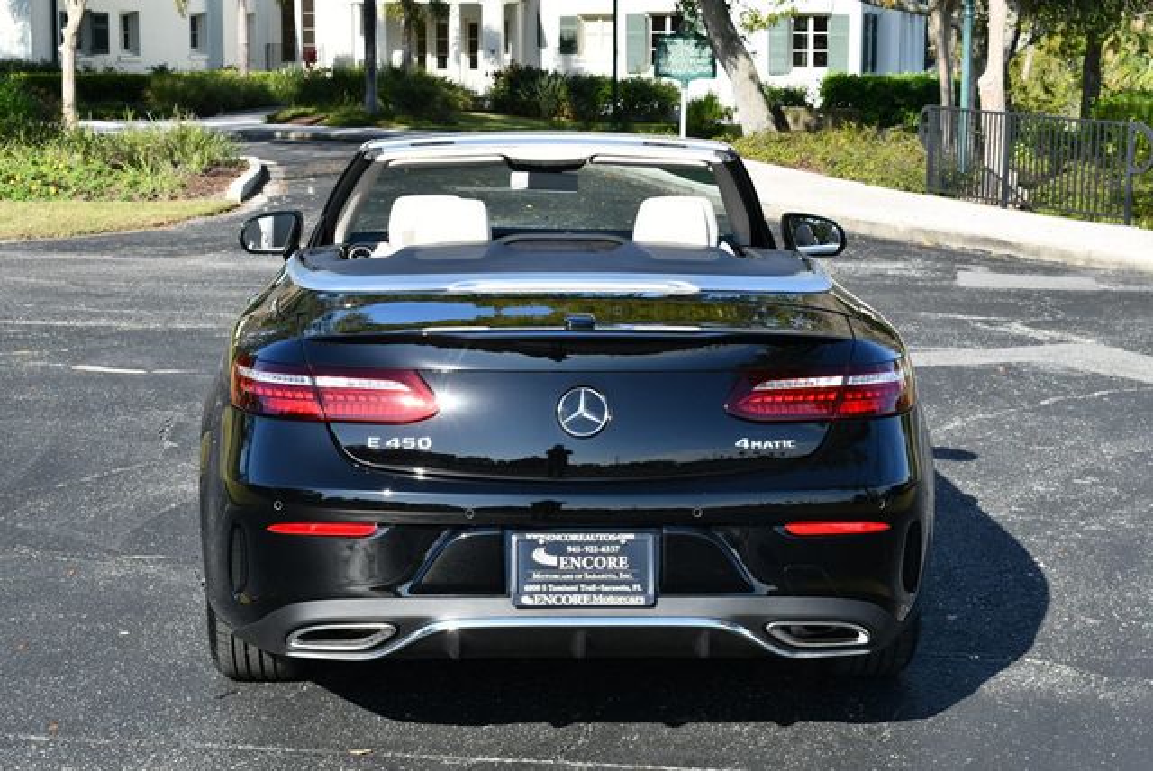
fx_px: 2308
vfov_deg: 19.0
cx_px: 576
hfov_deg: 28.0
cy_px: 386
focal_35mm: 72
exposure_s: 1/250
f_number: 8
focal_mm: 36
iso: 140
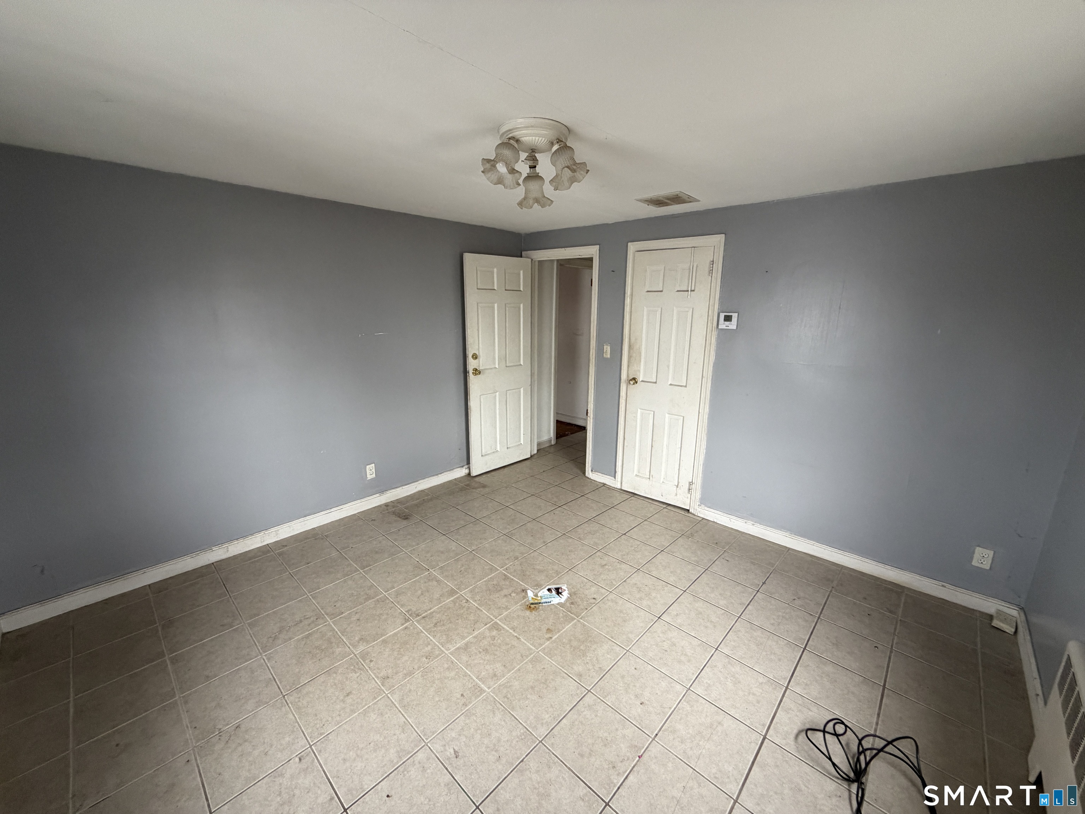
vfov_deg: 85.7
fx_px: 439
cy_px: 407
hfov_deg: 102.1
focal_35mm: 14
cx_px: 542
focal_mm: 2.22
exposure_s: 1/121
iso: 320
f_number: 2.2
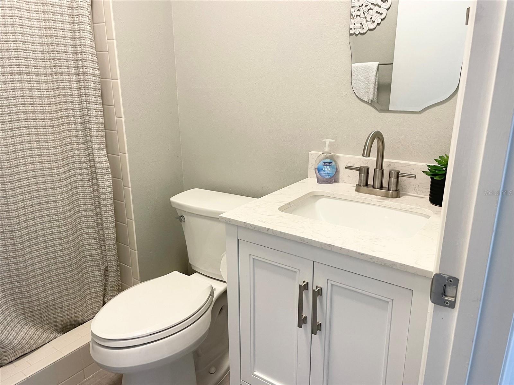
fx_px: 386
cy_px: 192
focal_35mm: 26
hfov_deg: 67.3
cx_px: 257
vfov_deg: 53.1
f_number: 1.6
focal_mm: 4.2
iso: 80
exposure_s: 1/60
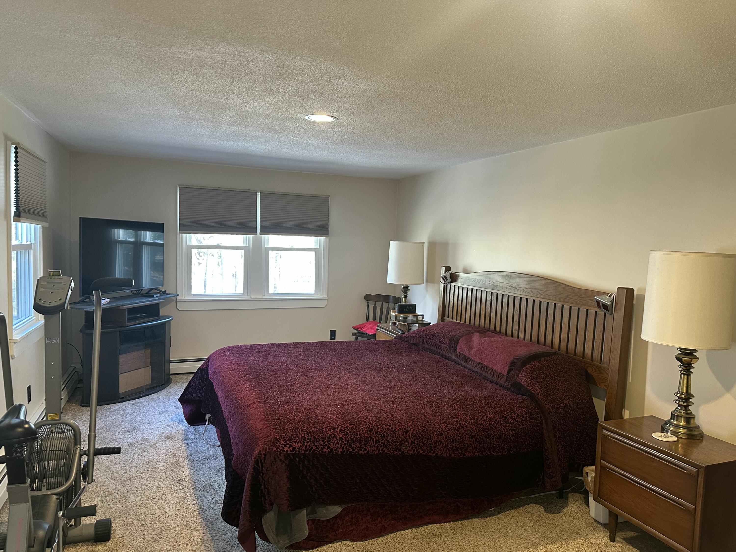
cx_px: 368
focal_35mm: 24
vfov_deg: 56.8
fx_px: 510
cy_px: 276
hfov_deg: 71.6
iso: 250
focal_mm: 6.86
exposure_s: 1/60
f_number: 1.78
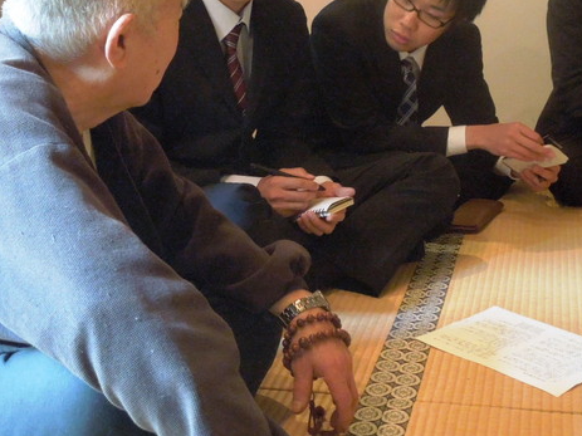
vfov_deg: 24.7
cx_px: 312
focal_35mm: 59
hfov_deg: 32.7
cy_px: 145
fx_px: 992
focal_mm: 7
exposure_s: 1/30
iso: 1600
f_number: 3.8
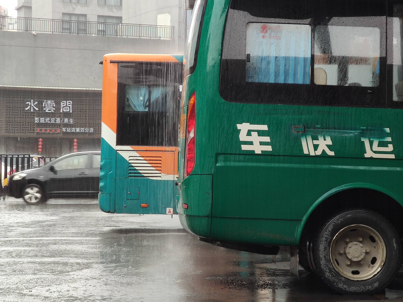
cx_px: 202
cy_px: 151
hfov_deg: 21.1
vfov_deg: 15.9
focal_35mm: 93
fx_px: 1083
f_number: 2.4
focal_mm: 5.54
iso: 135
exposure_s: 1/50
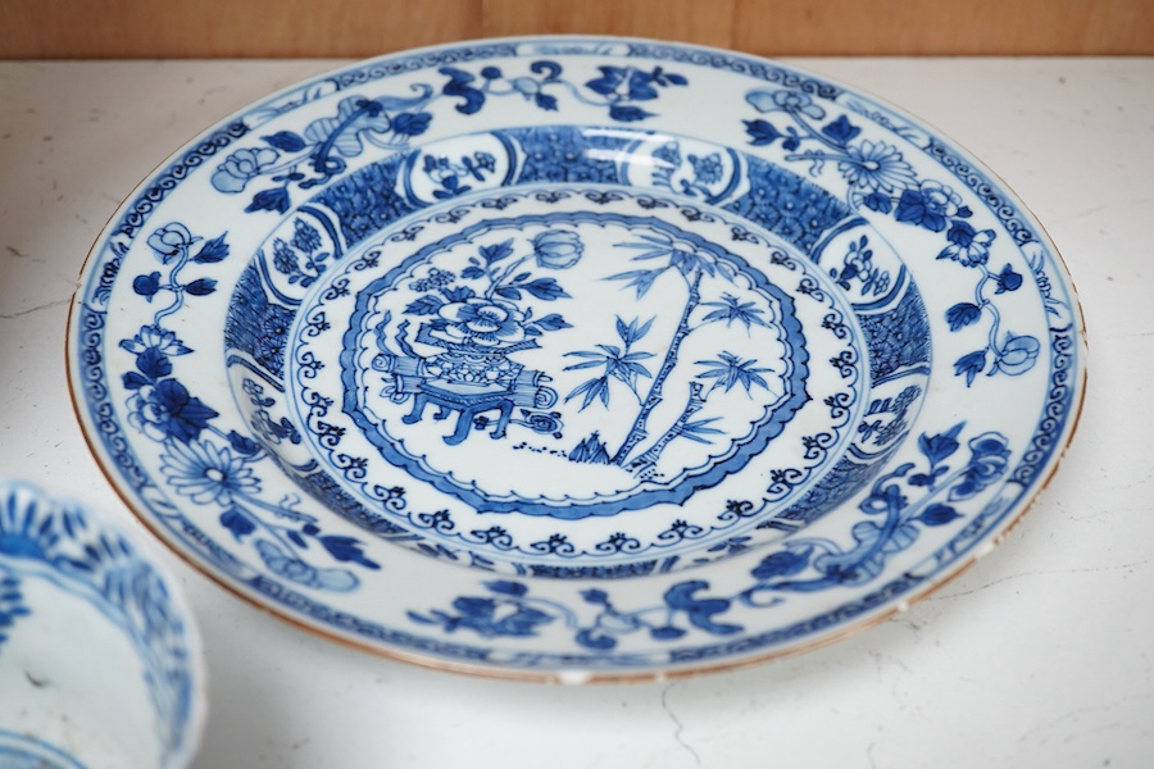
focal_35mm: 45
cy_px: 384
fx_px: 1442
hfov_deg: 43.6
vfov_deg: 29.9
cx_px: 577
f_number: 7.1
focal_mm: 30
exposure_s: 1/125
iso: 1250
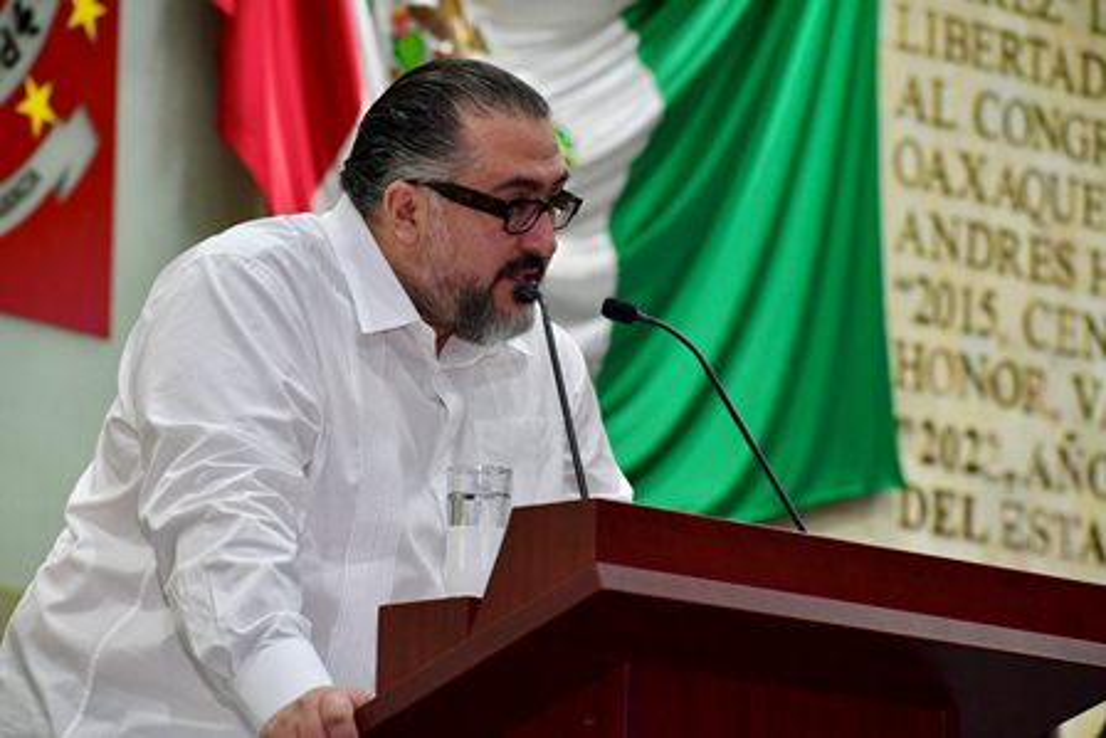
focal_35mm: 168
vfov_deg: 8.2
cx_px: 553
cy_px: 369
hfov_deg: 12.2
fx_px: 5163
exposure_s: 1/200
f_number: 6.3
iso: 1600
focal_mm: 112
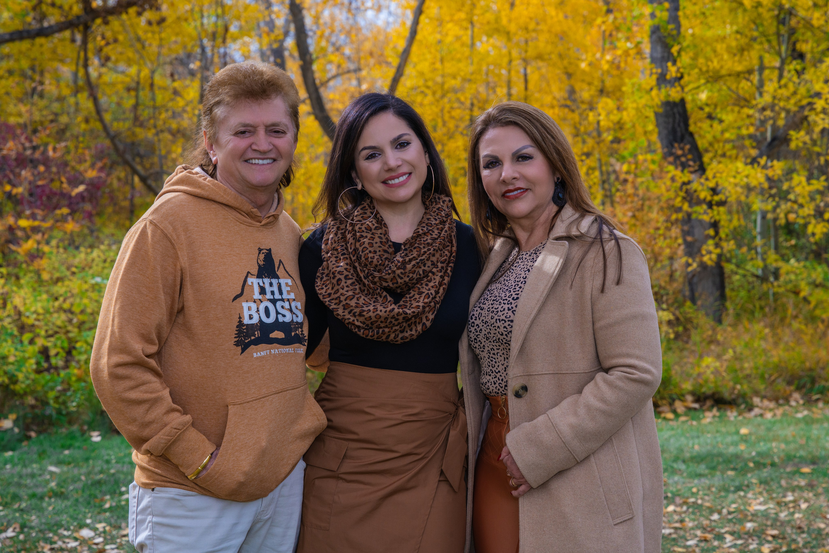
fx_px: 1354
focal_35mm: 59
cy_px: 276
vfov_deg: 23.1
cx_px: 414
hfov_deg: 34.0
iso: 320
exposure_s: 1/640
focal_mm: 58.8
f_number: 5.6
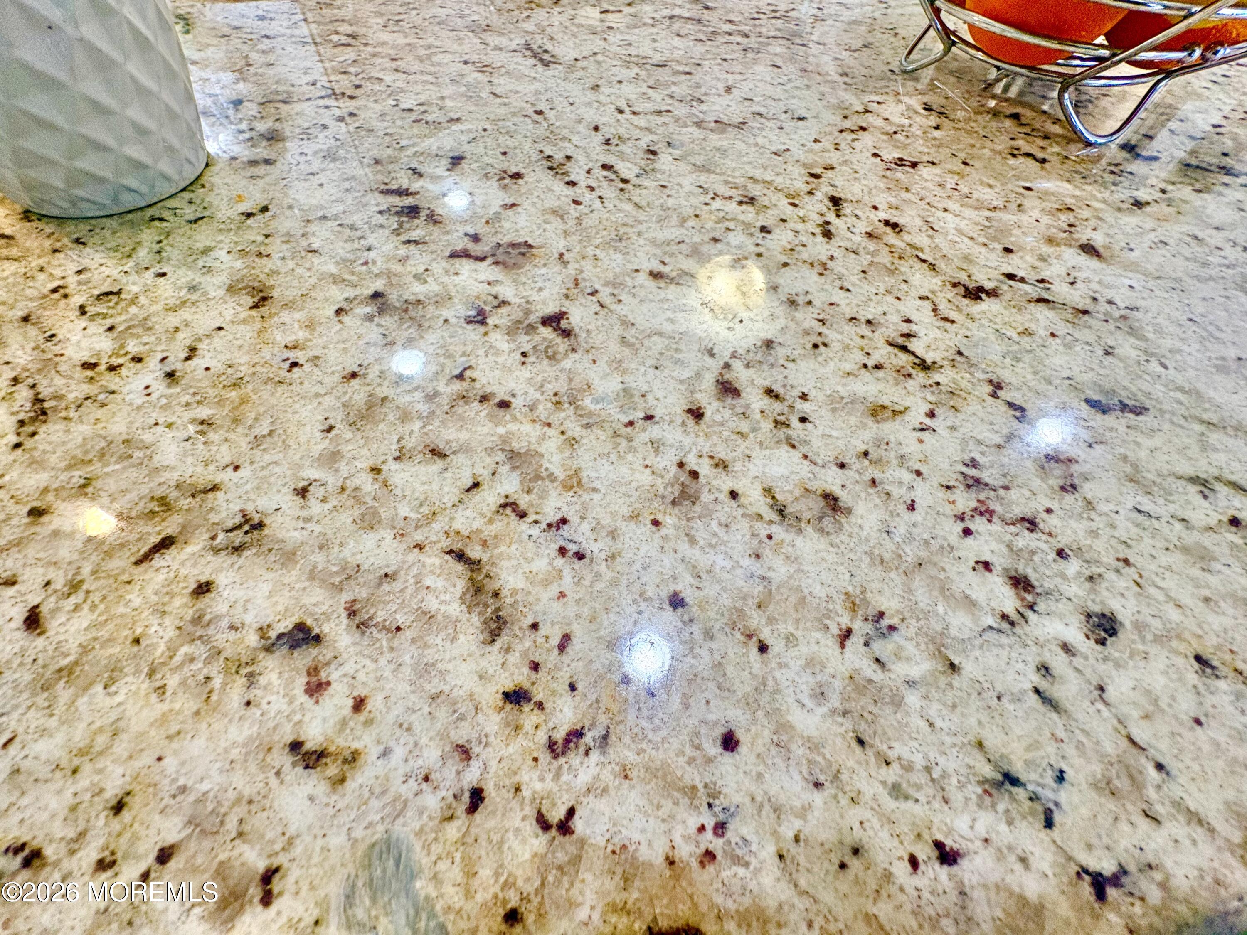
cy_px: 468
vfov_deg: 85.7
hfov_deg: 102.1
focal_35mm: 14
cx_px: 624
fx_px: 504
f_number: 2.2
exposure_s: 1/120
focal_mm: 2.22
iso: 200
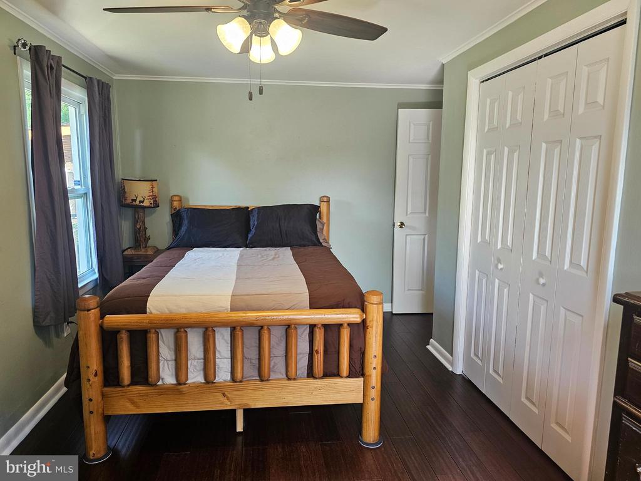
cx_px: 320
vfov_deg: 58.9
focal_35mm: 23
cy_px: 240
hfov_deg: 73.9
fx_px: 426
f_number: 1.7
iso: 160
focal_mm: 6.3
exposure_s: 1/120
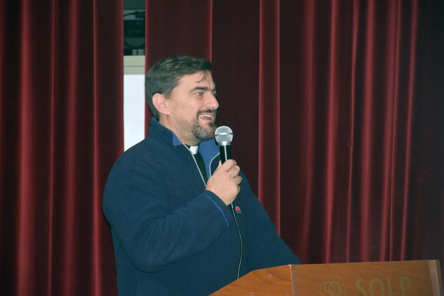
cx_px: 222
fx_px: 2590
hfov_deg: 9.8
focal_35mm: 210
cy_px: 148
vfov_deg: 6.5
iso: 1600
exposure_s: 1/60
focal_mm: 140
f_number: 5.6
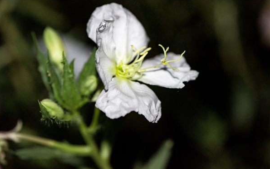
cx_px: 135
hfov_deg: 19.3
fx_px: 795
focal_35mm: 108
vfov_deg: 12.1
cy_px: 81
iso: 2000
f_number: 6.3
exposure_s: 1/250
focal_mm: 105
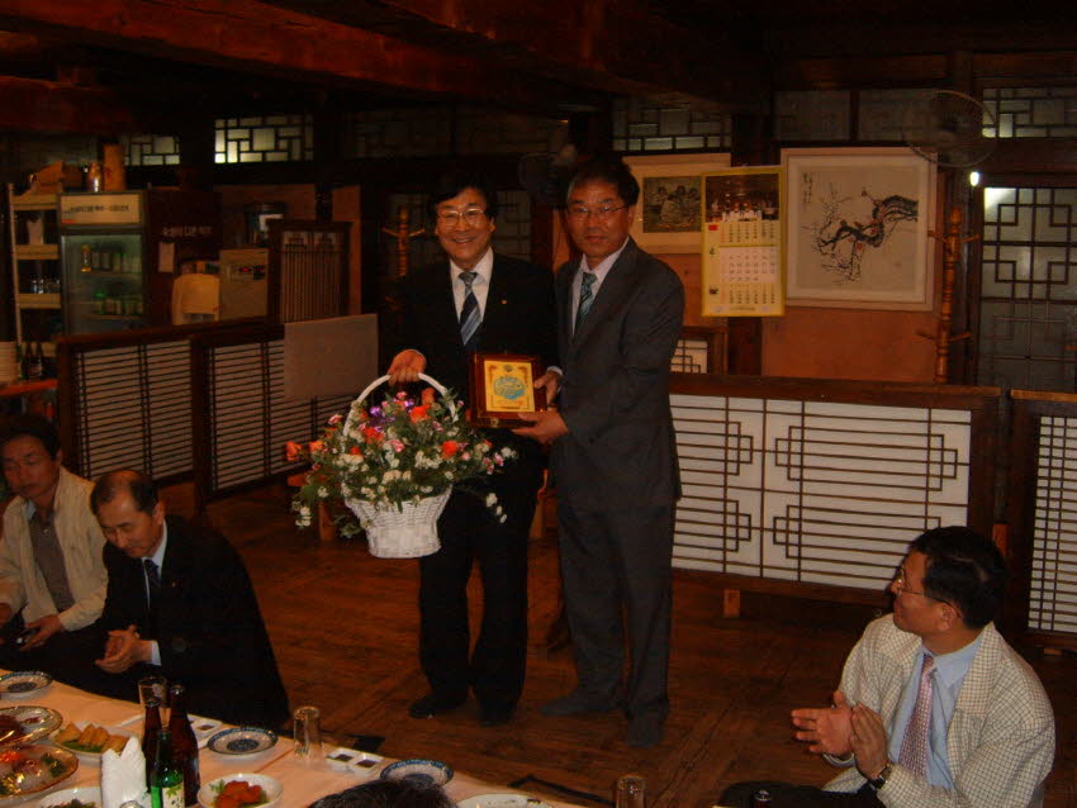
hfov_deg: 50.1
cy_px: 404
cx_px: 538
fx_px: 1151
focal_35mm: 37
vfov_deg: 38.7
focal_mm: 6.2
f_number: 2.9
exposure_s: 1/30
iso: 141
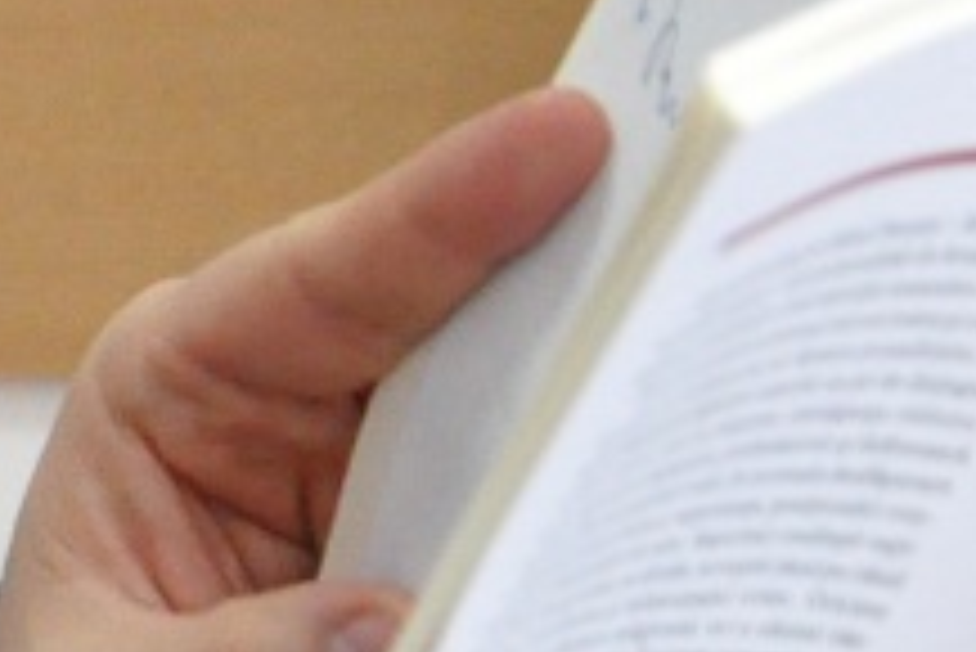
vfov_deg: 5.2
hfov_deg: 7.4
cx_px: -1187
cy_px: -92
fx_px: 7189
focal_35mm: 265
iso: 3200
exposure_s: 1/125
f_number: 5.6
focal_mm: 32
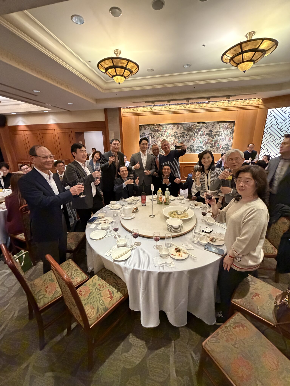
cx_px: 145
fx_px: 156
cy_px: 193
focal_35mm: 14
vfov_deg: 102.1
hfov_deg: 85.7
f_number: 2.2
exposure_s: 1/60
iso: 1000
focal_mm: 2.22
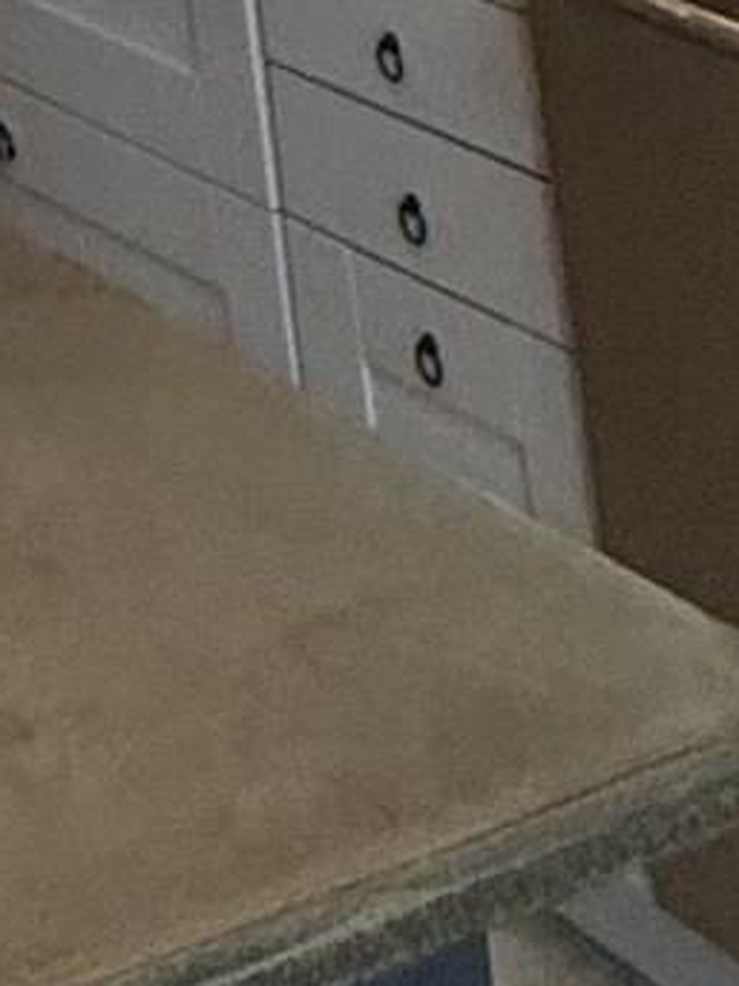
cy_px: -2185
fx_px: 2677
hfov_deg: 13.7
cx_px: -679
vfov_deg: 10.6
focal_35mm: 94
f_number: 2.2
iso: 250
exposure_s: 1/120
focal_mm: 2.22
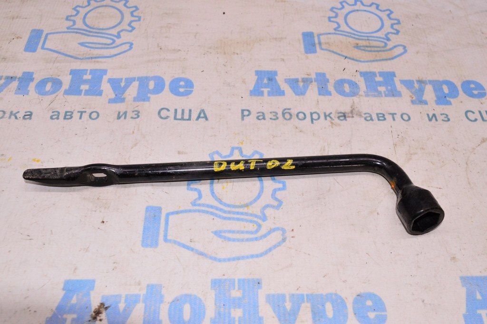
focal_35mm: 38
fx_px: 507
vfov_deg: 35.4
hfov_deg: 51.3
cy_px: 162
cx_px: 244
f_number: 8
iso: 1600
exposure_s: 1/160
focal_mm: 25
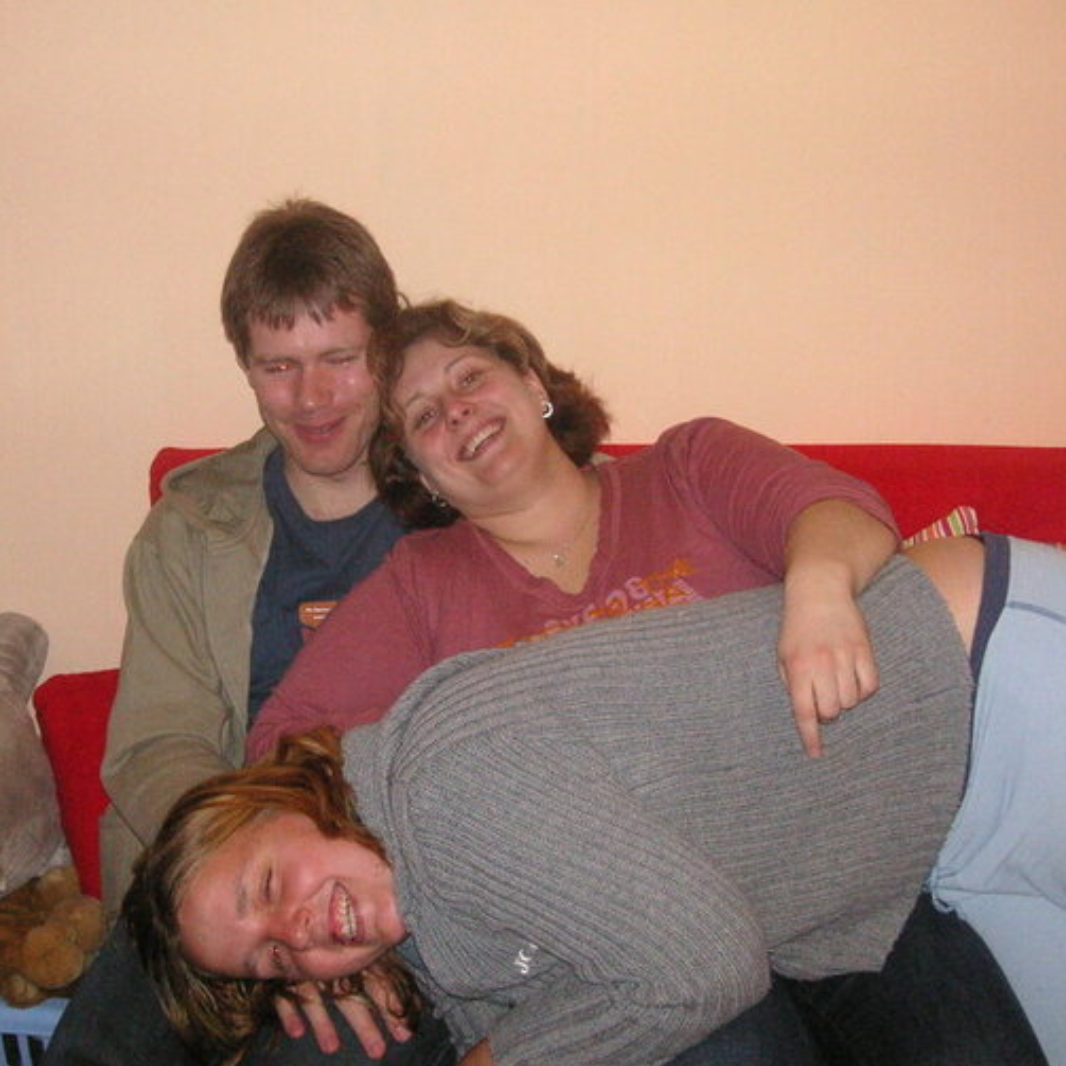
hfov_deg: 32.7
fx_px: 1812
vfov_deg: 32.8
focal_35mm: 52
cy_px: 513
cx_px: 439
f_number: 2.8
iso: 160
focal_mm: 6.1
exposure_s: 1/45
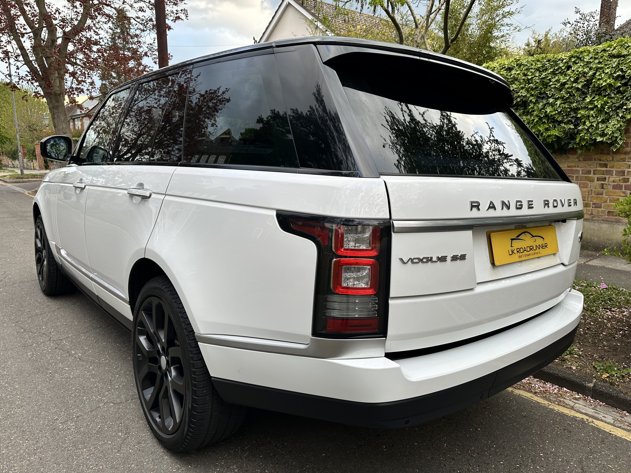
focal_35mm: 24
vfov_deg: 56.8
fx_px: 437
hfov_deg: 71.6
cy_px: 236
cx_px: 316
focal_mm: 6.86
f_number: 1.78
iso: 64
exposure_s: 1/183
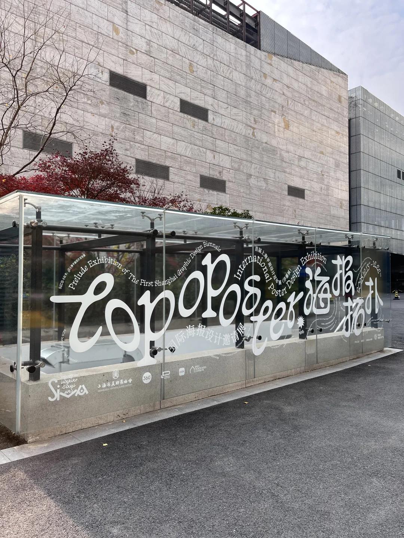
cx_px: 202
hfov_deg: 53.1
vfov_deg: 67.3
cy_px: 269
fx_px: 405
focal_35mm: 26
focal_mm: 5.1
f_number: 1.6
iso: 50
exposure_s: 1/1117
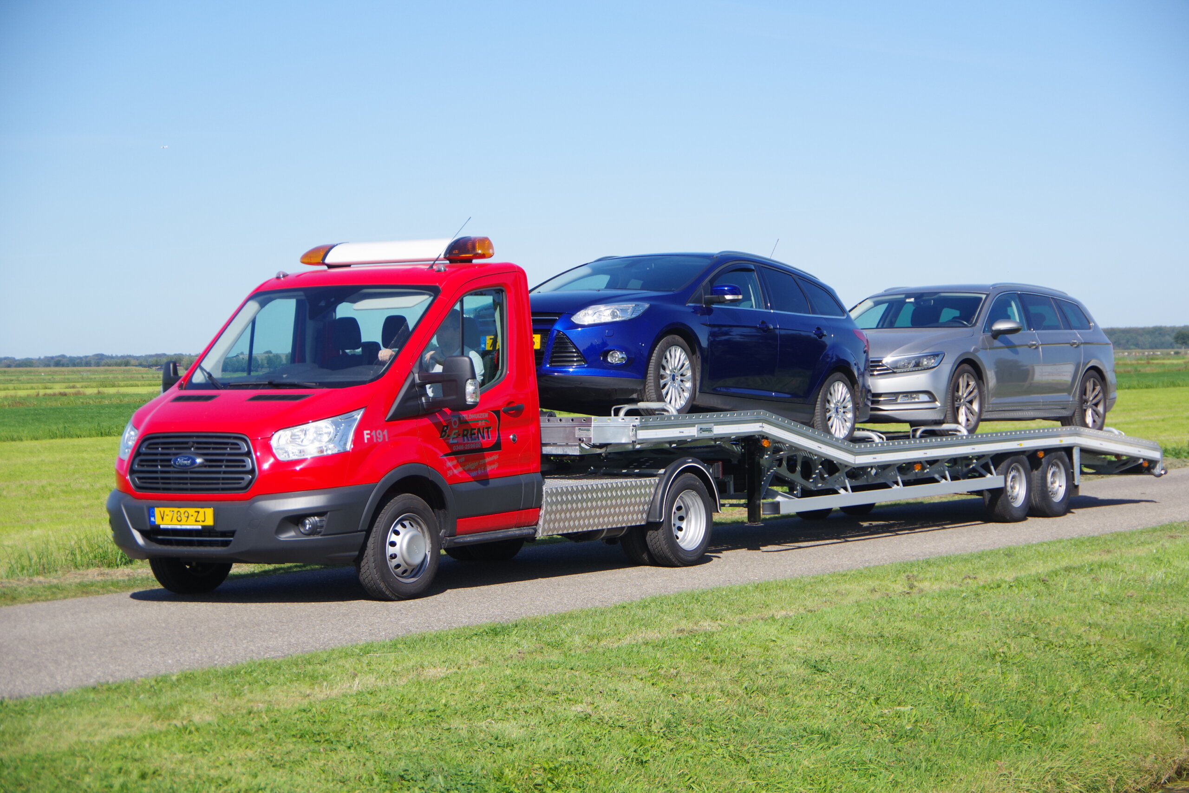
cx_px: 594
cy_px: 396
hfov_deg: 25.7
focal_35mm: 79
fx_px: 2609
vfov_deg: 17.3
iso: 200
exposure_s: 1/1000
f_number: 5
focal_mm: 53
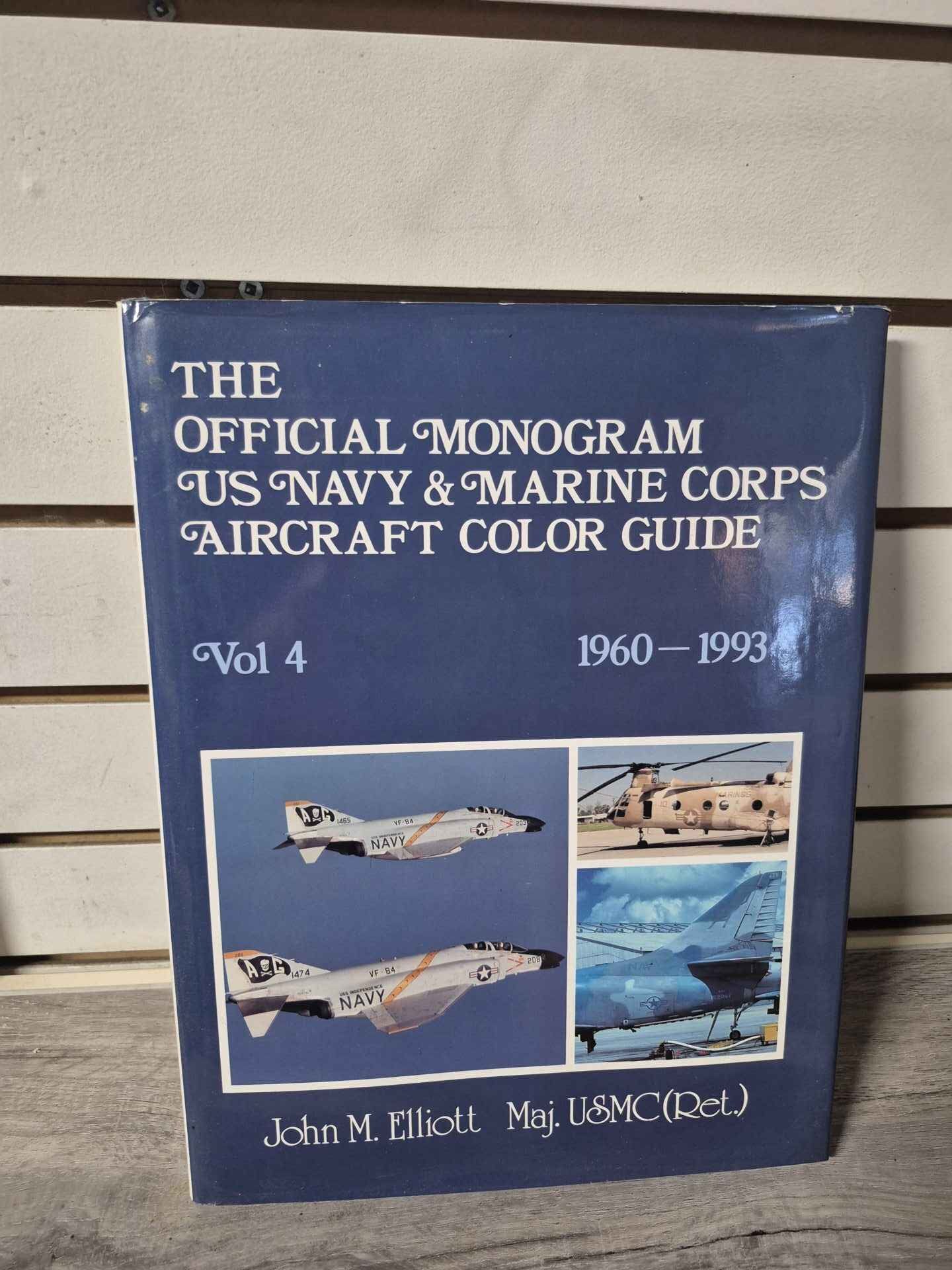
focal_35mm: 23
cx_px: 476
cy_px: 635
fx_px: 843
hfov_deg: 58.9
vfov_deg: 73.9
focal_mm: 5.4
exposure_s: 1/120
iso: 500
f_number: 1.8
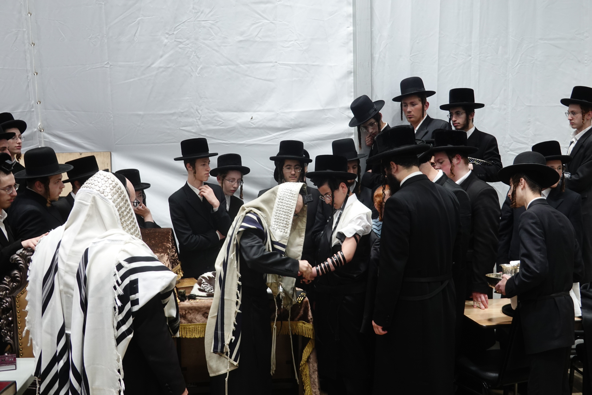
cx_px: 296
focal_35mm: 46
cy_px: 198
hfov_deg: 42.7
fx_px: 756
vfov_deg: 29.2
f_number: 4
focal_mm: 16.86
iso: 250
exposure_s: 1/50
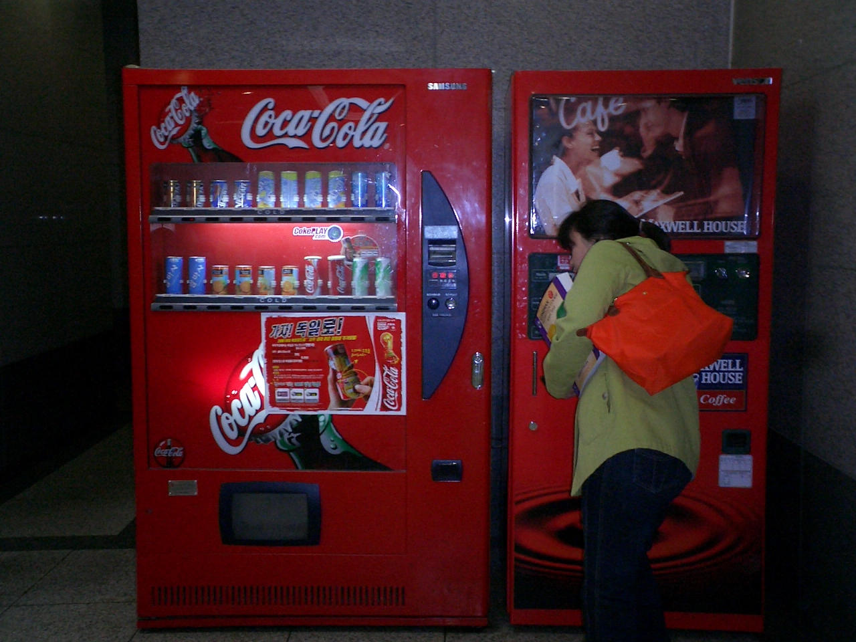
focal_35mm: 37
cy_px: 321
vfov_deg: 38.7
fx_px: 915
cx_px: 428
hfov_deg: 50.1
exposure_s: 1/40
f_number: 3.5
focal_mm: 5.6
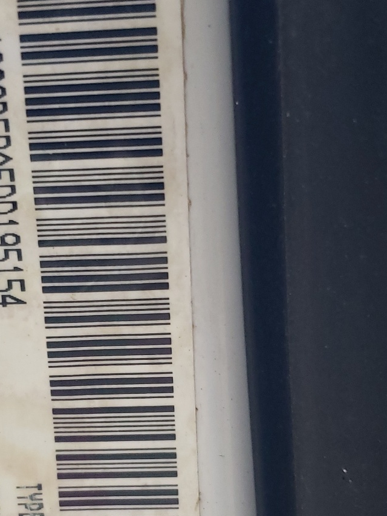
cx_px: 161
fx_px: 969
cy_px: 363
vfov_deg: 29.5
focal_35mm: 65
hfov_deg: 22.6
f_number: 1.5
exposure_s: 1/60.2
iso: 152
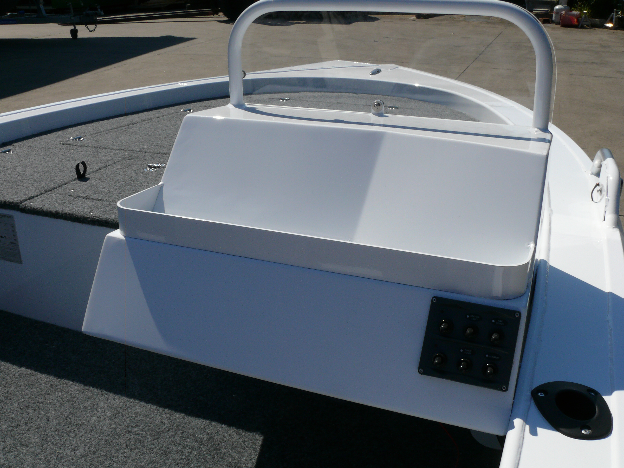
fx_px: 631
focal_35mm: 35
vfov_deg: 40.7
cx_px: 312
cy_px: 234
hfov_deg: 52.6
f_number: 8
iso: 100
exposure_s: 1/500
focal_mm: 7.4
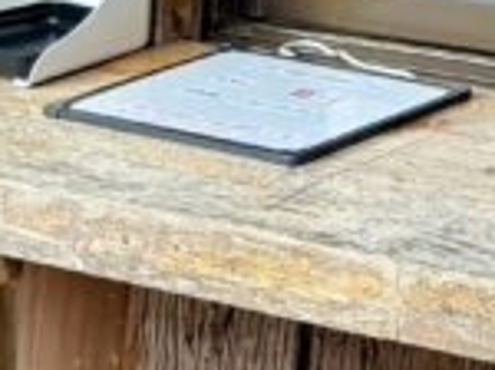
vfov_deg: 7.7
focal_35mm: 164
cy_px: -813
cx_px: 1261
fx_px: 2341
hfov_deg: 10.2
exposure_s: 1/121
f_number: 1.78
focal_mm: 6.76
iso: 125
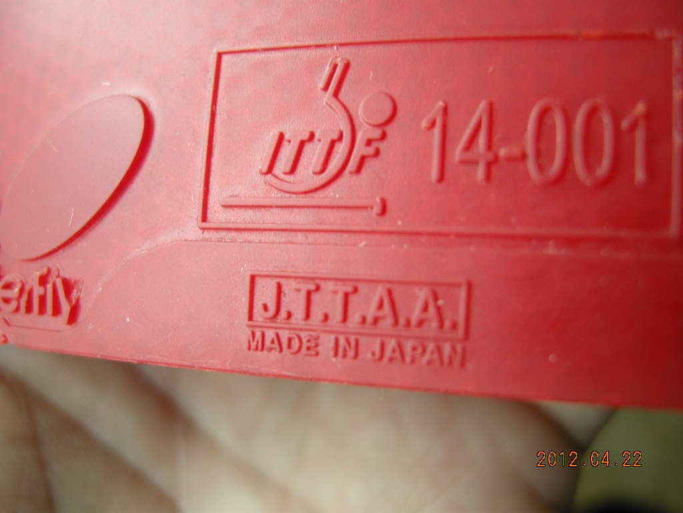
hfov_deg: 52.6
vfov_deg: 40.7
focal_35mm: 35
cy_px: 256
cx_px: 342
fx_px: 691
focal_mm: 7.5
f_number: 2.7
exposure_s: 1/55.6
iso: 92
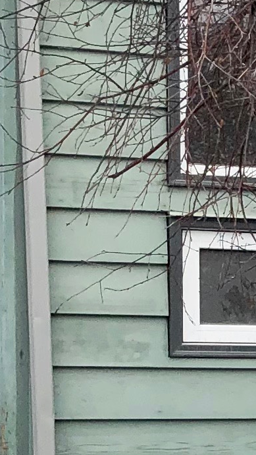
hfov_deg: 6.5
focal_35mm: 178
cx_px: 603
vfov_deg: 12.0
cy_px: 431
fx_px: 2147
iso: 20
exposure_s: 1/2000
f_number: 1.8
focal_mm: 3.99
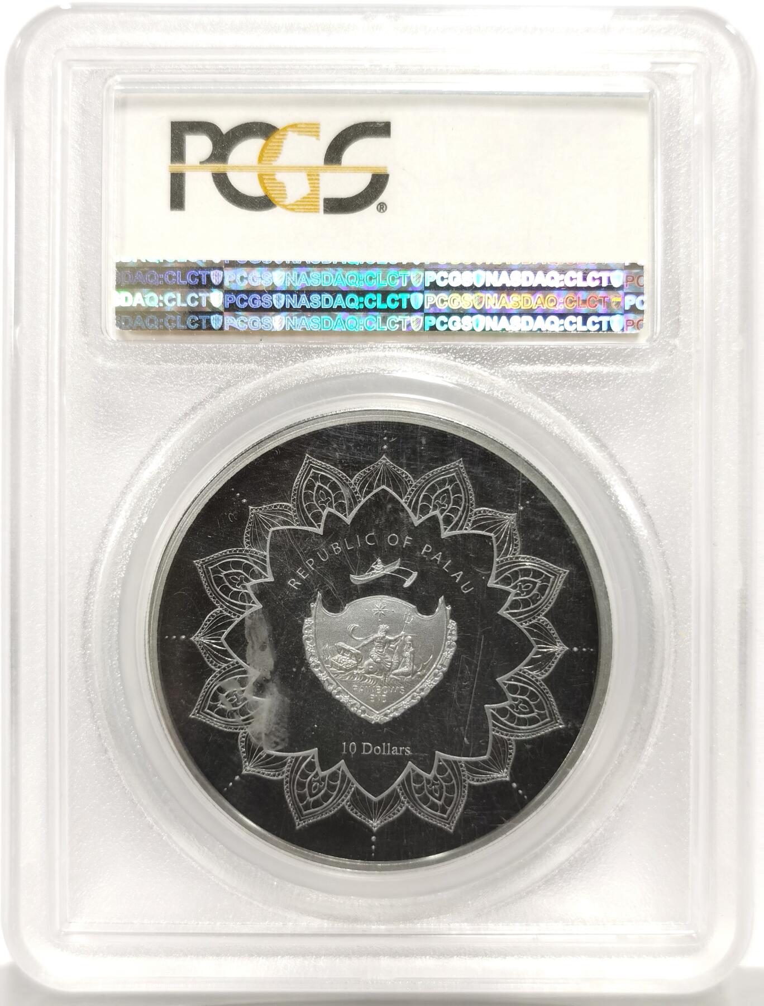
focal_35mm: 54
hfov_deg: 27.3
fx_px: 1576
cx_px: 382
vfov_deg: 35.4
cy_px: 503
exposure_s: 1/100
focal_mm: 5.56
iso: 200
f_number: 16
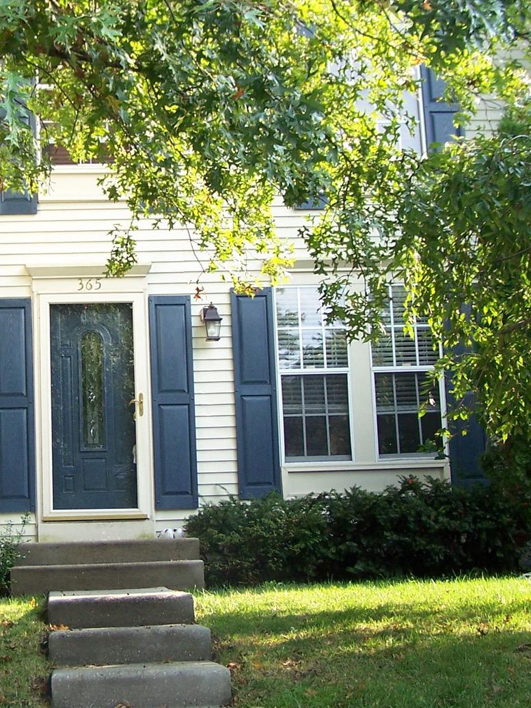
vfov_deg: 26.0
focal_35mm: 75
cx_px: 120
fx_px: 1534
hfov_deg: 19.5
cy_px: 323
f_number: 2.8
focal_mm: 6.3
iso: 80
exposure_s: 1/160
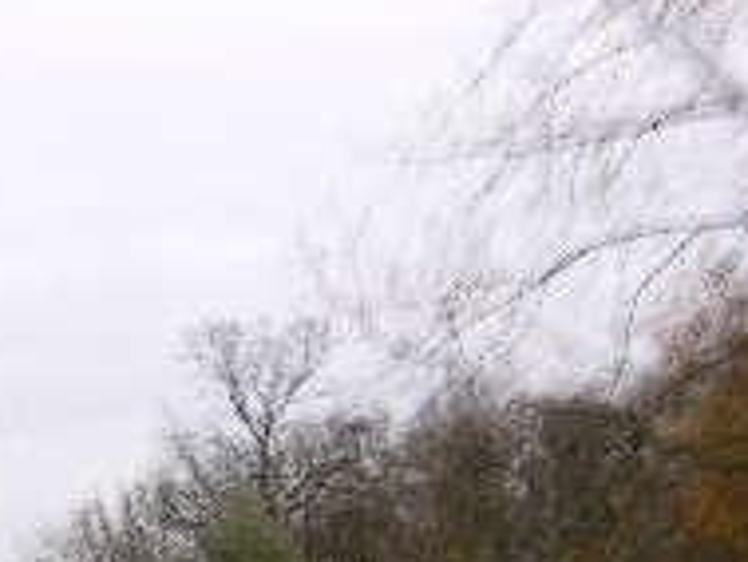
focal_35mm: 155
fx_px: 3351
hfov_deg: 12.2
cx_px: -354
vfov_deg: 9.4
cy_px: 760
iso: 50
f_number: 3.4
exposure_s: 1/20.9
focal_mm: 12.7
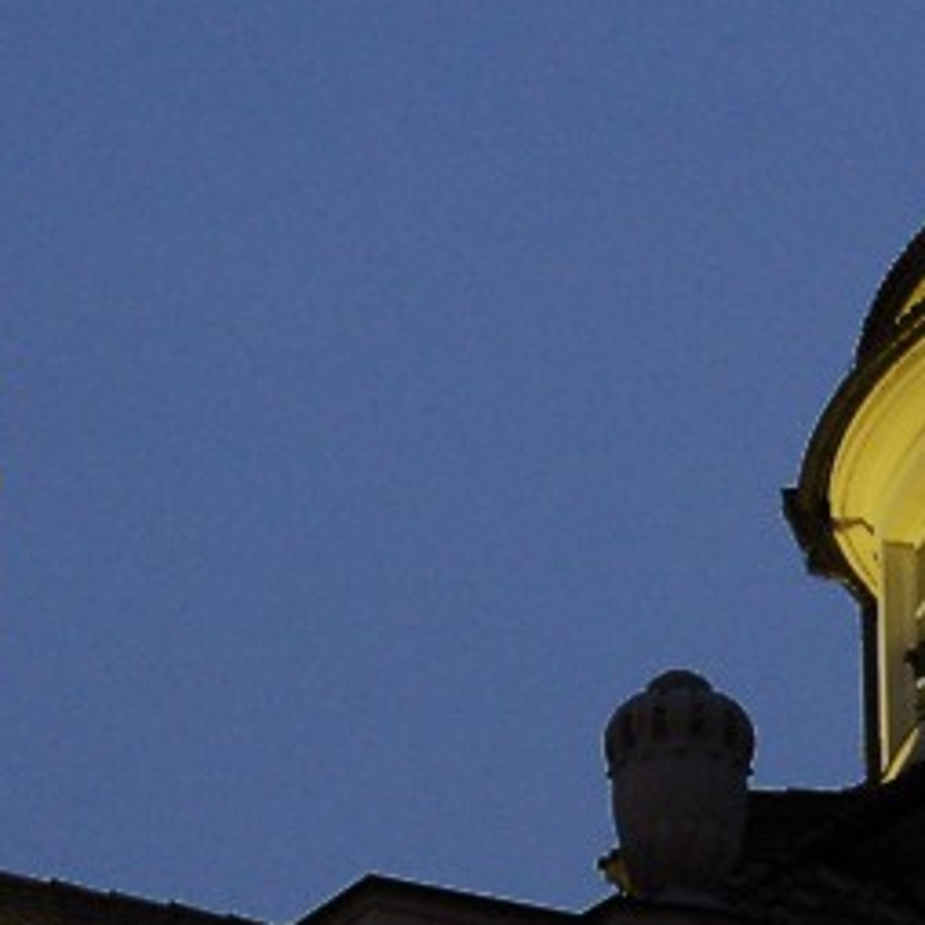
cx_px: 728
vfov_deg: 8.1
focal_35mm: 216
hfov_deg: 8.1
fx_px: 6530
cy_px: 701
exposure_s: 1/30
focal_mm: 42
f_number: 5.3
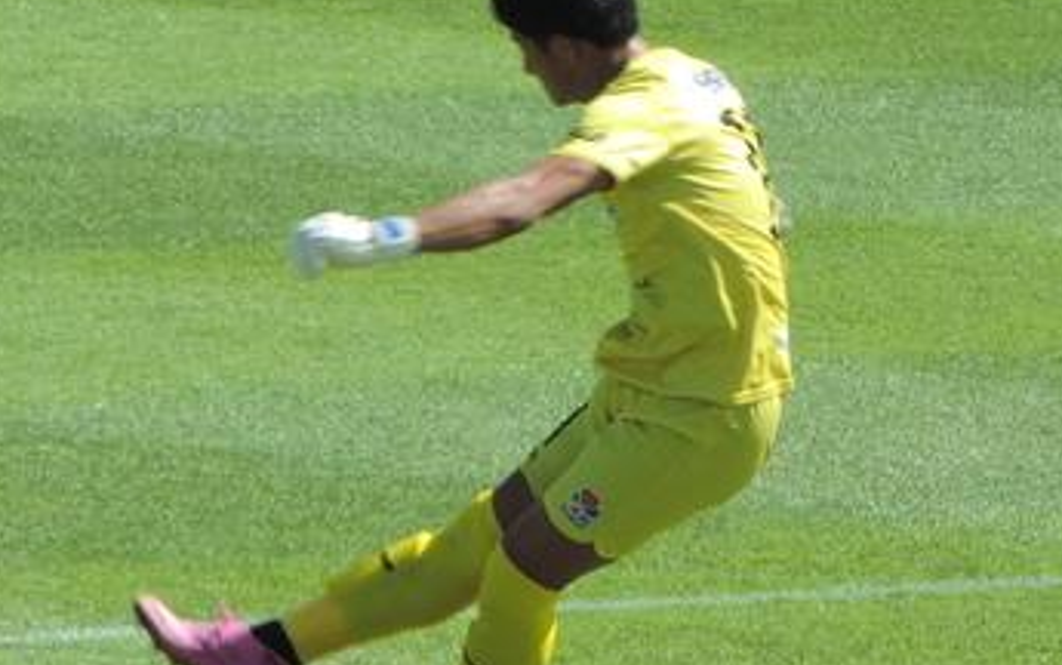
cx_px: 717
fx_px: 35588
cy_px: 243
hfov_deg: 1.7
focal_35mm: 1229
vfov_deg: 1.1
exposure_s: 1/320
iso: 80
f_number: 4.9
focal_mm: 89.1
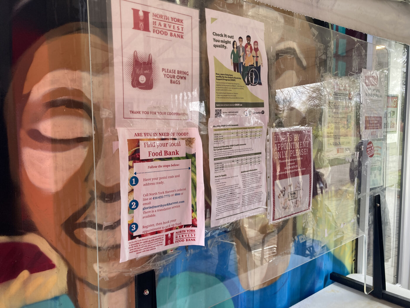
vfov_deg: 49.7
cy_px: 154
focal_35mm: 28
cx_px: 205
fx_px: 332
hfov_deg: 63.4
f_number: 1.8
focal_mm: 3.99
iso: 80
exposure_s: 1/120
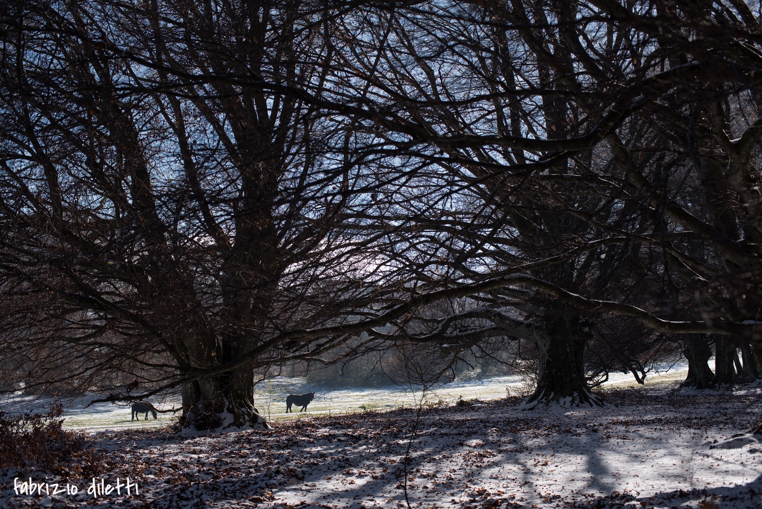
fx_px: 1059
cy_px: 254
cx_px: 381
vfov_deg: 27.0
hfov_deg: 39.6
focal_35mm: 50
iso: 100
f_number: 4
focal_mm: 50
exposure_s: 1/640
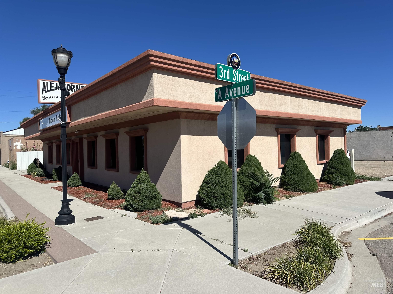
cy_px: 147
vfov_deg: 56.8
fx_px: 272
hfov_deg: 71.6
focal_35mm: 24
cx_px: 196
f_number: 1.78
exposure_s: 1/7042
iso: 80
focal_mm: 6.86
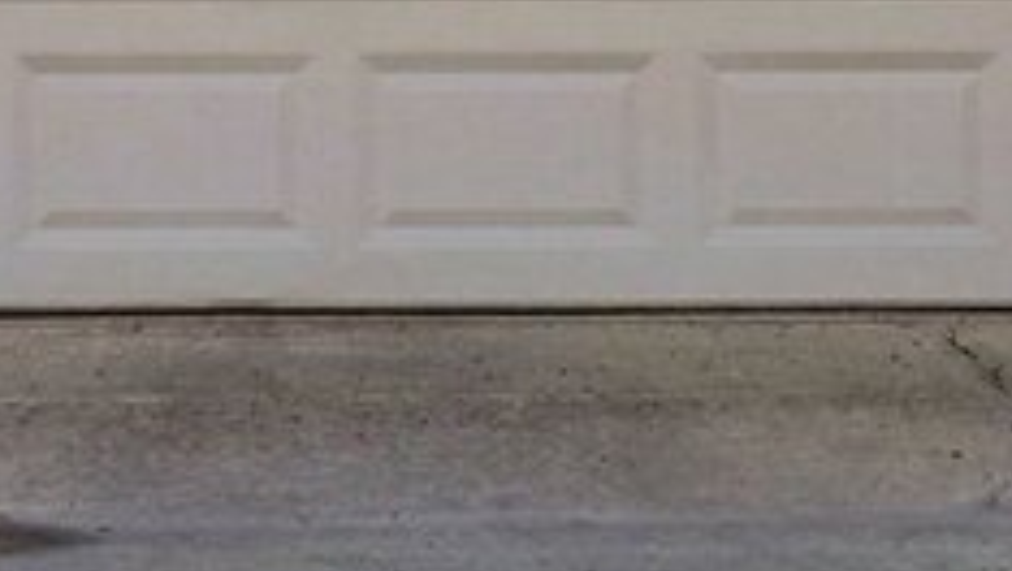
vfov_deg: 4.6
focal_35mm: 254
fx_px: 6821
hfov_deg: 8.5
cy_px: -969
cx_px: 160
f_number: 8
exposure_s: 1/250
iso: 100
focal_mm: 35
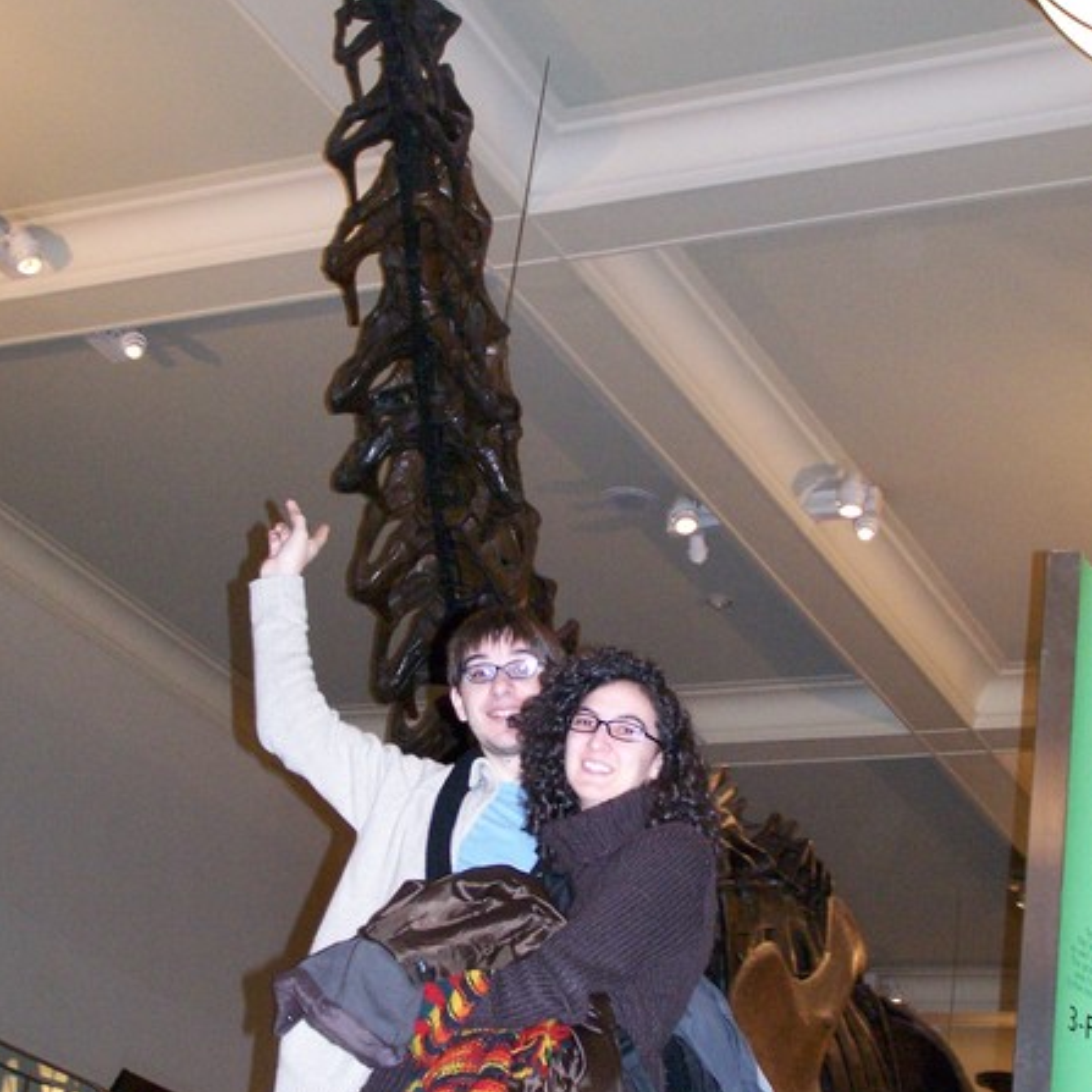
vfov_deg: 22.8
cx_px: 545
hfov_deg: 22.8
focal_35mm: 76
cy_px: 569
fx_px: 2712
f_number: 3.2
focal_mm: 10.7
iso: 400
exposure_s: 1/60
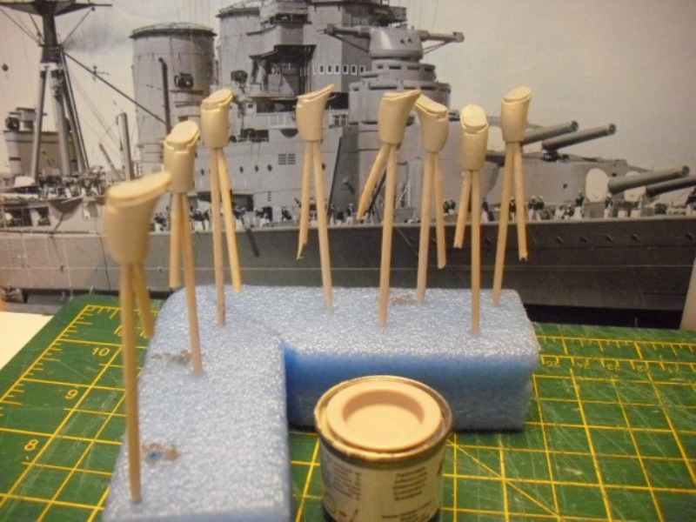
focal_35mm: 38
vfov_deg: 37.7
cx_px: 348
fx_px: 764
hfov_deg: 49.0
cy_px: 261
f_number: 2.8
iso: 800
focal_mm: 6.2
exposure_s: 1/30
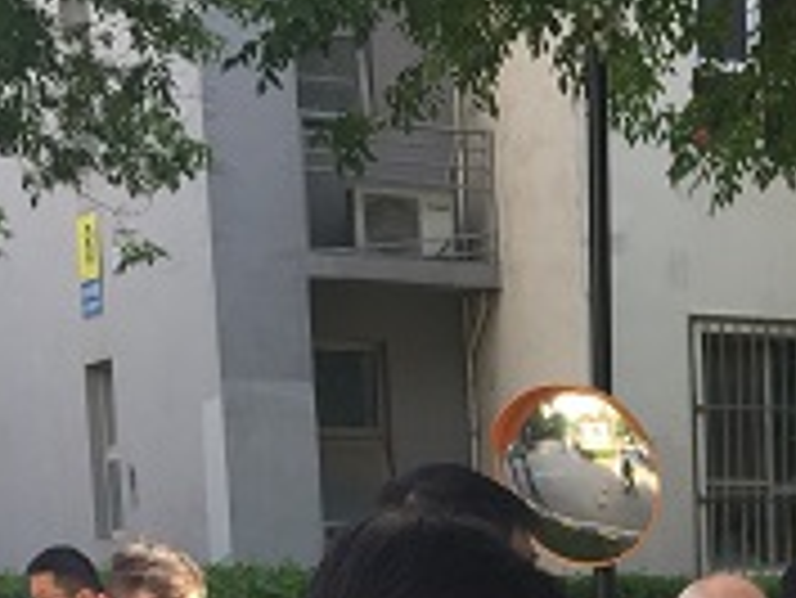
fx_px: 2462
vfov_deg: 12.8
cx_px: 1023
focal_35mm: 107
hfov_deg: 17.3
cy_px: 1003
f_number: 2.2
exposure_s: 1/353
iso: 32
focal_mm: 4.15
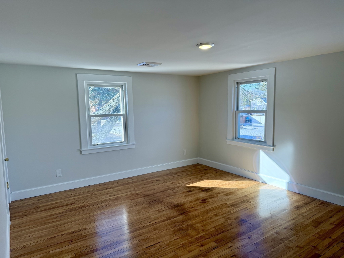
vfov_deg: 56.8
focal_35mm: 24
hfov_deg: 71.6
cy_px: 129
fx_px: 239
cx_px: 172
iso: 100
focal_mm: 6.76
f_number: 1.78
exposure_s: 1/407
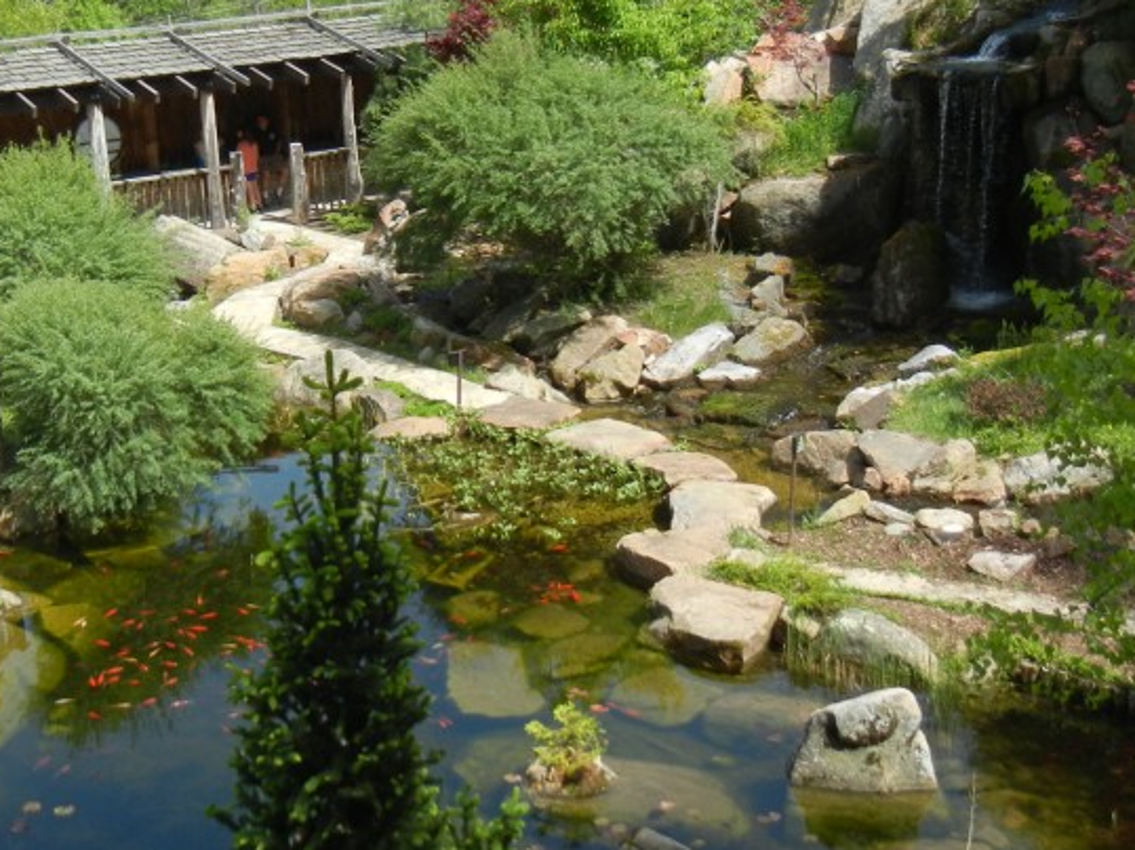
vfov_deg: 25.6
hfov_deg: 33.5
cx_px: 373
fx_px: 1869
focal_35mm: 57
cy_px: 383
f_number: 3.5
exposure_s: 1/752
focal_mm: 5.4
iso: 160
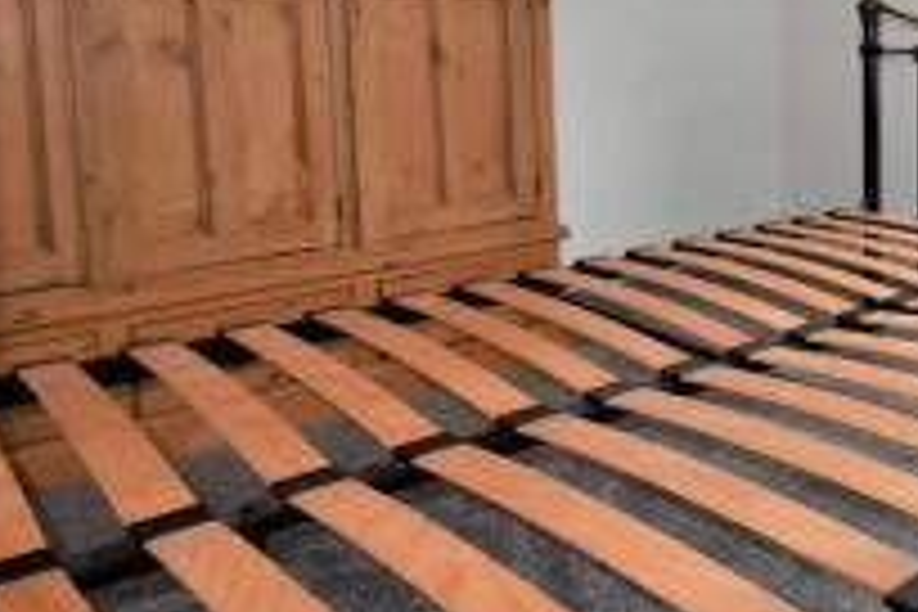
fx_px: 892
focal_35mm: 35
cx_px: 1012
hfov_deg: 42.6
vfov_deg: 36.4
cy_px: 110
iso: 720
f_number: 5.6
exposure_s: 1/125
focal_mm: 10
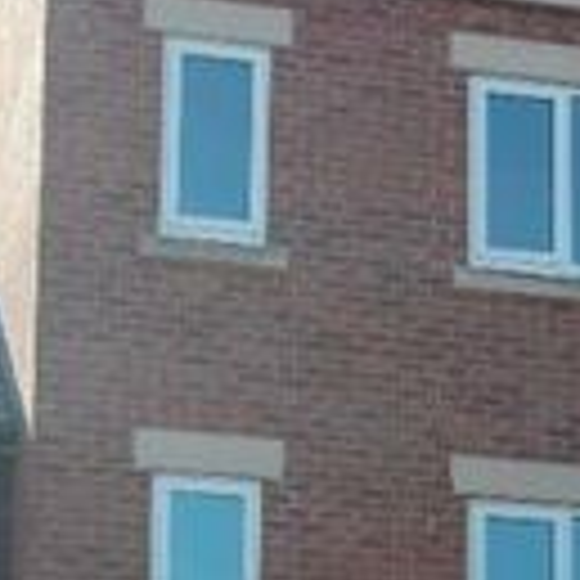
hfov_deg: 12.6
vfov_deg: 12.2
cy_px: 807
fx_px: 2616
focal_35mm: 138
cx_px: 517
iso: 100
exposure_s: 1/125
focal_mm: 20
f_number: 5.6
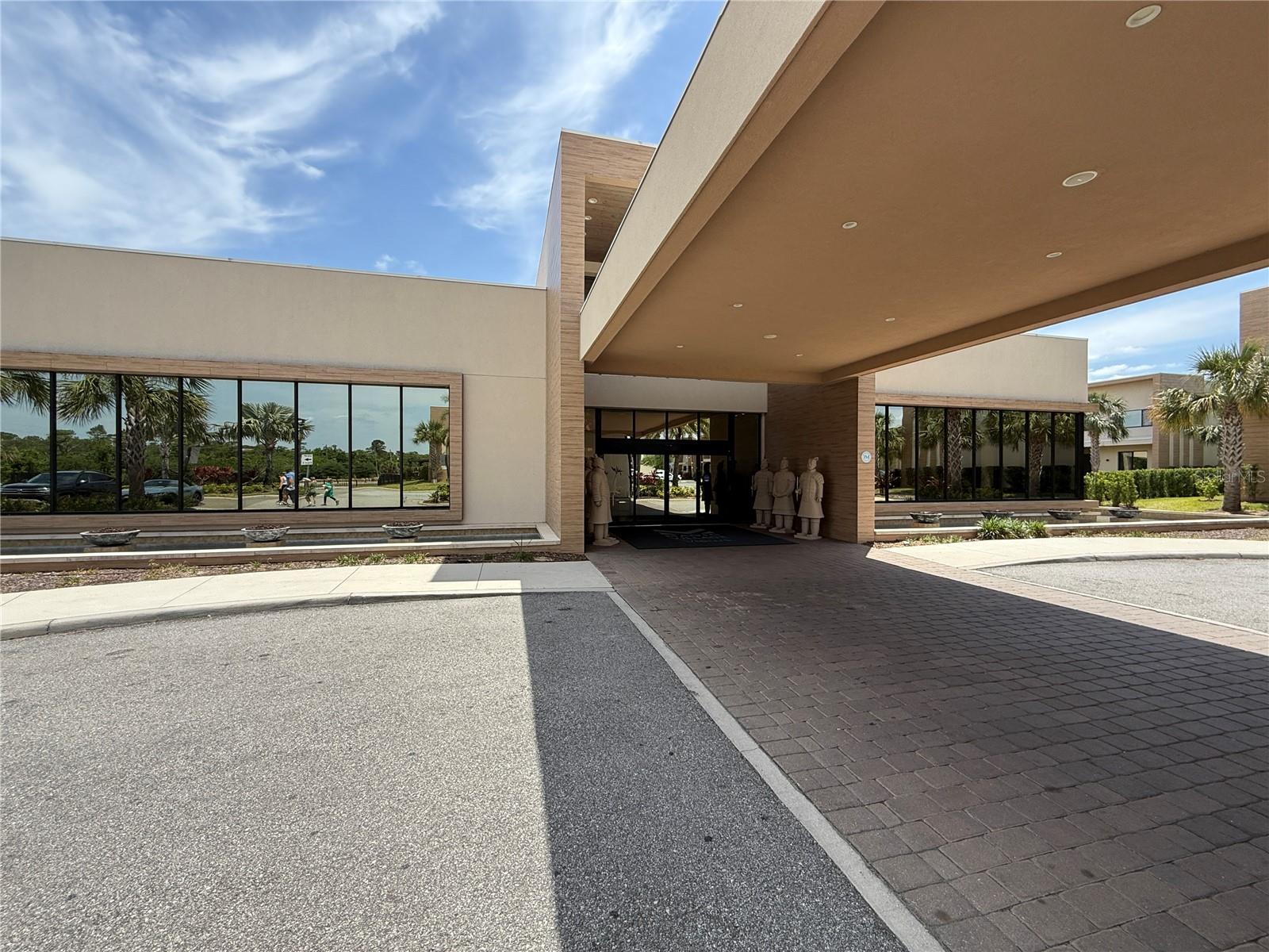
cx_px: 634
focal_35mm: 14
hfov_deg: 102.1
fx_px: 513
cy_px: 476
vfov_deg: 85.7
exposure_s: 1/1087
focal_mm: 2.22
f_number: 2.2
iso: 50
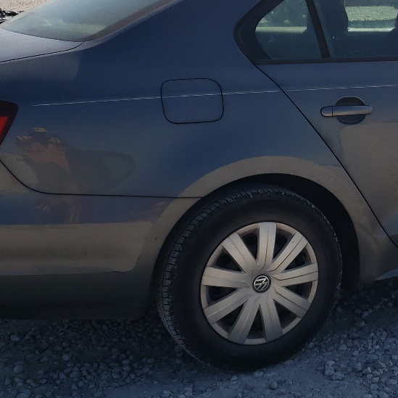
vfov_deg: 25.7
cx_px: 360
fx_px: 872
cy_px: 164
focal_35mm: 67
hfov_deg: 24.9
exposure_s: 1/5000
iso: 50
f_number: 1.5
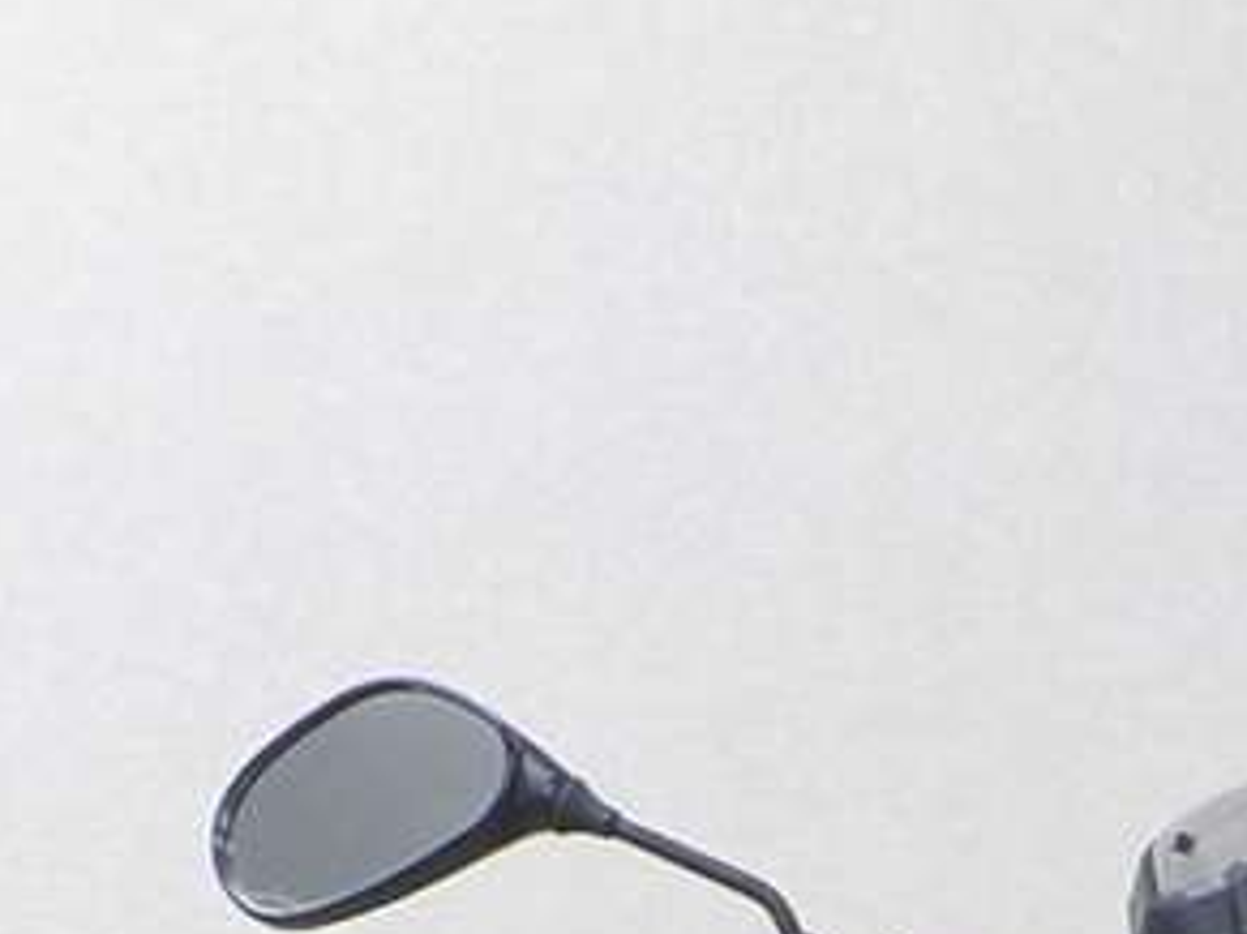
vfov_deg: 10.3
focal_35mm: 132
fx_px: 4753
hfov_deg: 14.9
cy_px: 1885
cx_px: 707
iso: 140
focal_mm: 4.1
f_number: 3.3
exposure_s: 1/30
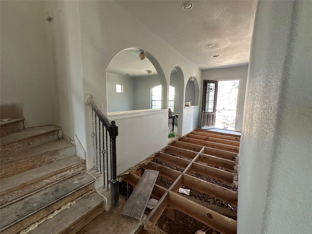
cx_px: 156
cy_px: 117
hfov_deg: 102.1
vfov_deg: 85.7
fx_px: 126
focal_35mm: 14
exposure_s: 1/99
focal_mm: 2.22
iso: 250
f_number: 2.2
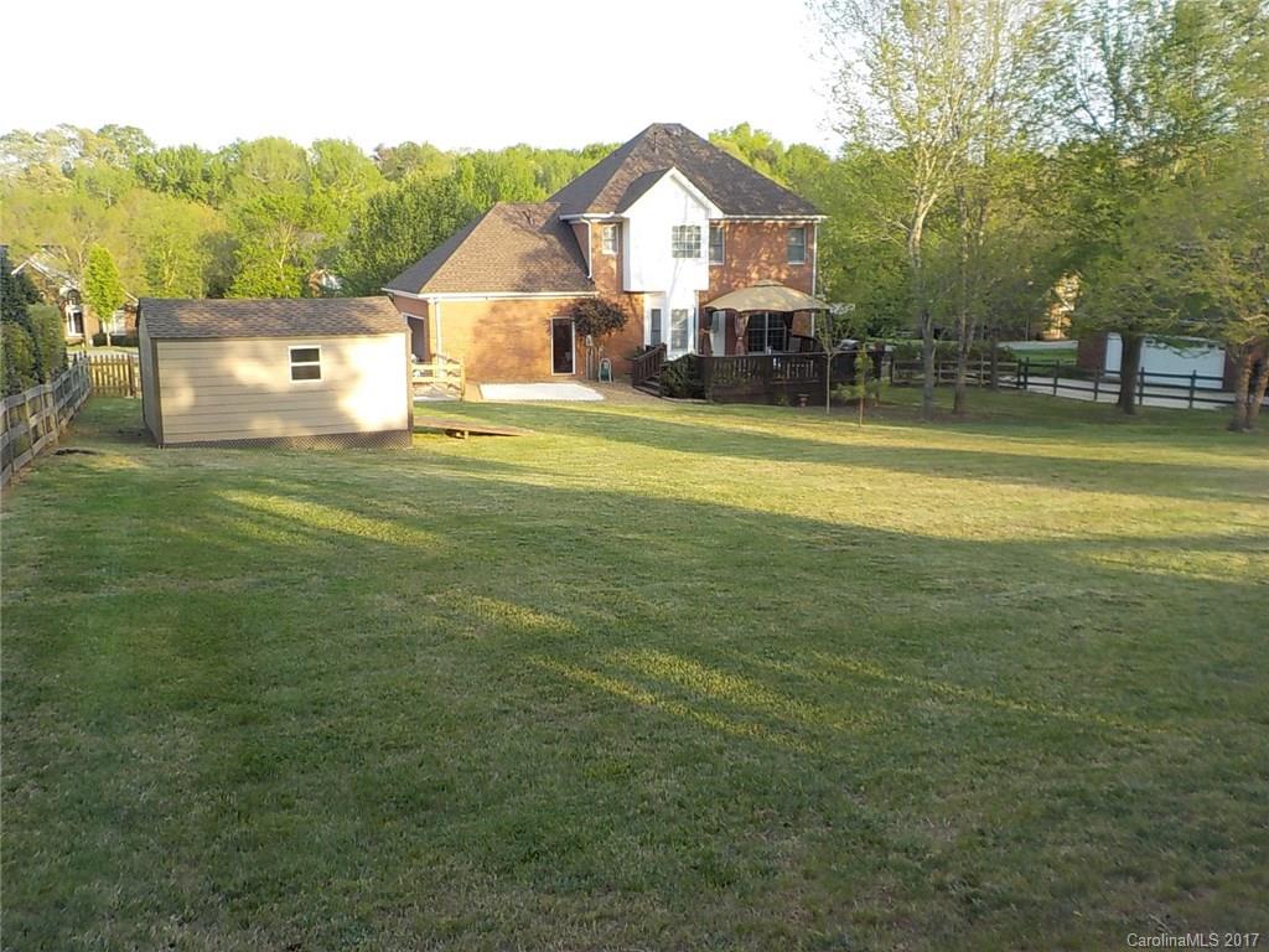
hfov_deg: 60.0
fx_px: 1100
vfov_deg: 46.8
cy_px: 476
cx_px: 634
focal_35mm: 30
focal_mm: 4.1
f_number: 3.3
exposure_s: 1/250
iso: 125
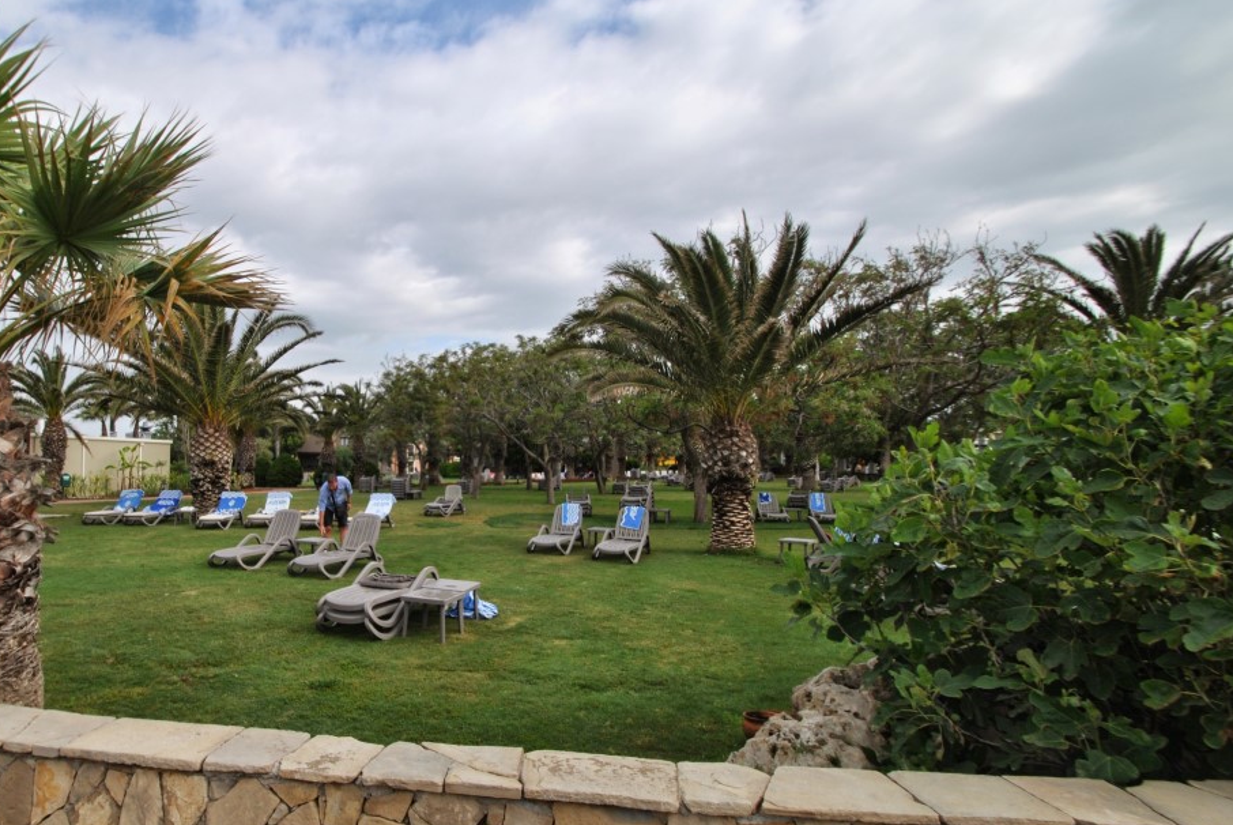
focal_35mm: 19
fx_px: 651
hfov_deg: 85.1
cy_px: 447
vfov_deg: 64.6
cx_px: 458
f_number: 10
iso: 100
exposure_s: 1/200
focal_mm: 10
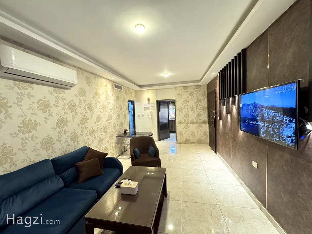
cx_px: 156
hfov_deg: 102.1
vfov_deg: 85.7
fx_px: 126
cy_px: 117
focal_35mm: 14
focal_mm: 2.22
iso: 160
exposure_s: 1/50
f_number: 2.2
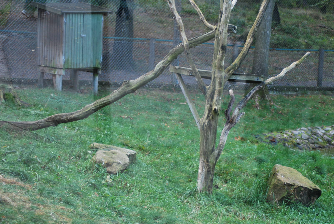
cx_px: 167
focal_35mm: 105
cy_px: 112
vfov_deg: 13.1
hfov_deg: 19.4
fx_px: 975
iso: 220
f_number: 4
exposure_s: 1/125
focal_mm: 70
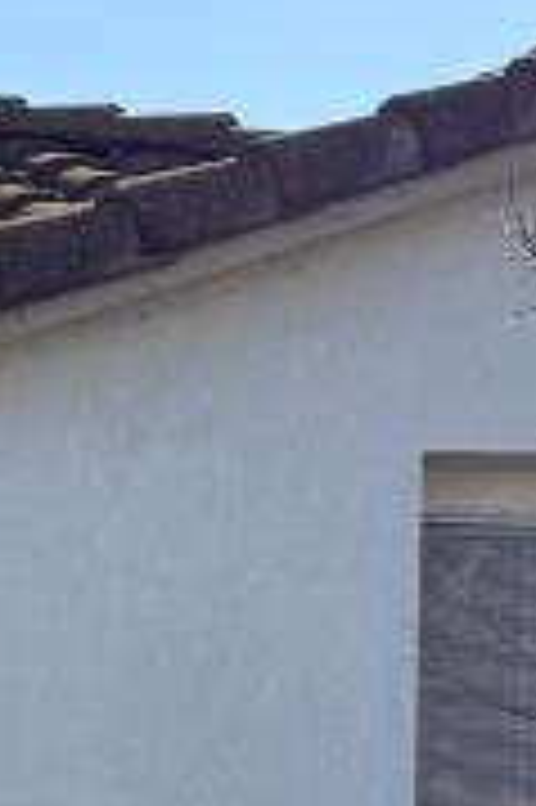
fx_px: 4676
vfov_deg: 9.7
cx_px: -1455
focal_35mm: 209
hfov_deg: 5.8
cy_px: 1074
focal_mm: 6.76
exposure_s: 1/4673
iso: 80
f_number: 1.78
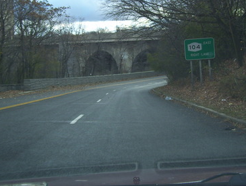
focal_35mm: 59
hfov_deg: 32.6
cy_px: 64
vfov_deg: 24.8
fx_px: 420
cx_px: 129
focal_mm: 6
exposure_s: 1/250
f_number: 2.7
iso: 80
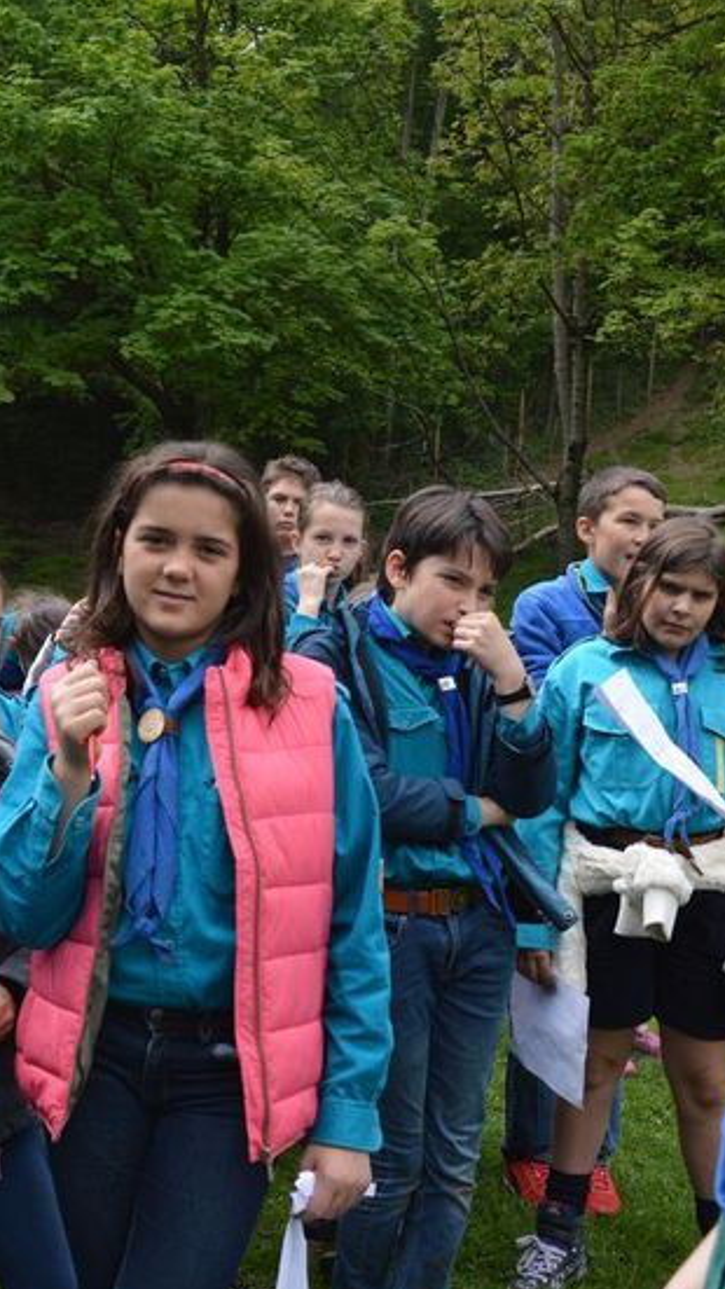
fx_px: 1694
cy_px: 660
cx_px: 348
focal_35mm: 50
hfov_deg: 24.2
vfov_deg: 41.6
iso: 100
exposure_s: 1/160
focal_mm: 29
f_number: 6.3
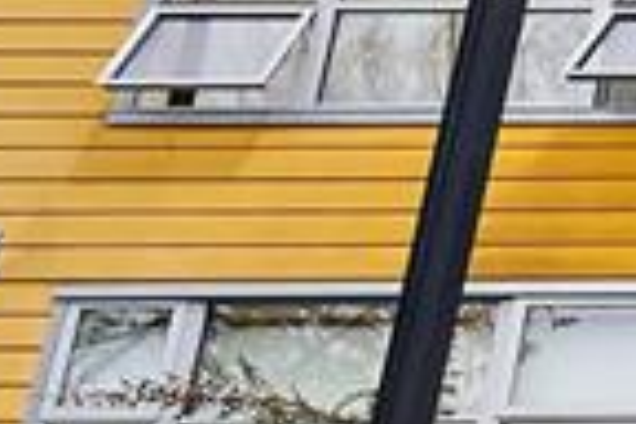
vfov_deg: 11.9
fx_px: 2014
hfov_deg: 11.2
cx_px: 1912
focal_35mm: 114
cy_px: 431
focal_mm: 16
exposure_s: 1/100
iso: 320
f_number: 8
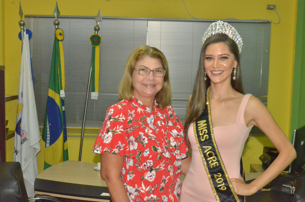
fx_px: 389
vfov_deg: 29.1
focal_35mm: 46
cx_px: 150
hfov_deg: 42.8
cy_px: 102
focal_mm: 30
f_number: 10
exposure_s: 1/250
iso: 6400
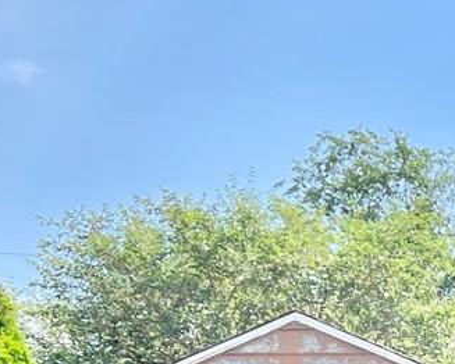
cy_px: 643
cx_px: 838
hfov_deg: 13.7
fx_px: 1671
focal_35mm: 124
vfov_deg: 11.6
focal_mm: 5.7
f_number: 1.5
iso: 50
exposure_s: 1/2208
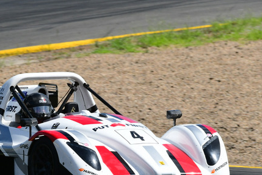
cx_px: 53
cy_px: 109
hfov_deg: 2.0
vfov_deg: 1.4
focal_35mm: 1007
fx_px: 7328
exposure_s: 1/640
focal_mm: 360
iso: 320
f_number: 11
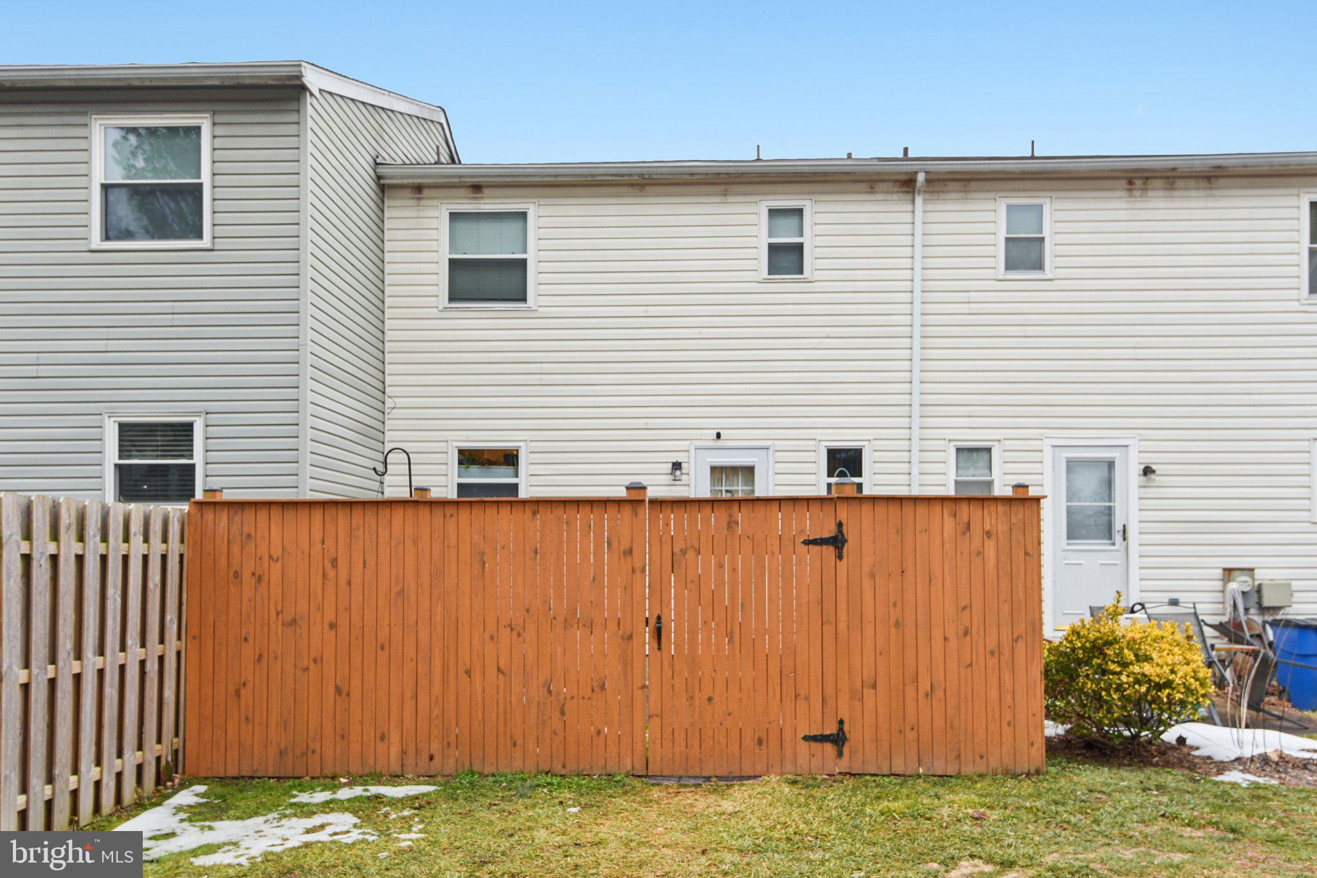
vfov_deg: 45.0
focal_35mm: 29
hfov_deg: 63.7
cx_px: 658
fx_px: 1061
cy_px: 439
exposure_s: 1/20
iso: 400
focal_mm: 29
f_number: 8
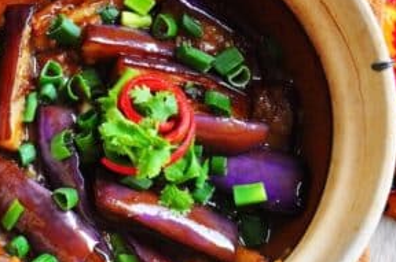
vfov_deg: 11.2
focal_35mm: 122
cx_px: 68
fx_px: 1340
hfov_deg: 16.7
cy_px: 149
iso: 800
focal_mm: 40
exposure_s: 1/500
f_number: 4.8
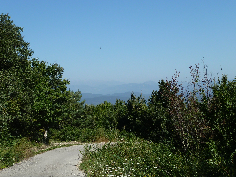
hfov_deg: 39.7
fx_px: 327
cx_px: 118
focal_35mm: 48
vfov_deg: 30.3
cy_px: 88
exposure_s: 1/400
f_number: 5
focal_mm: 7.9
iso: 80
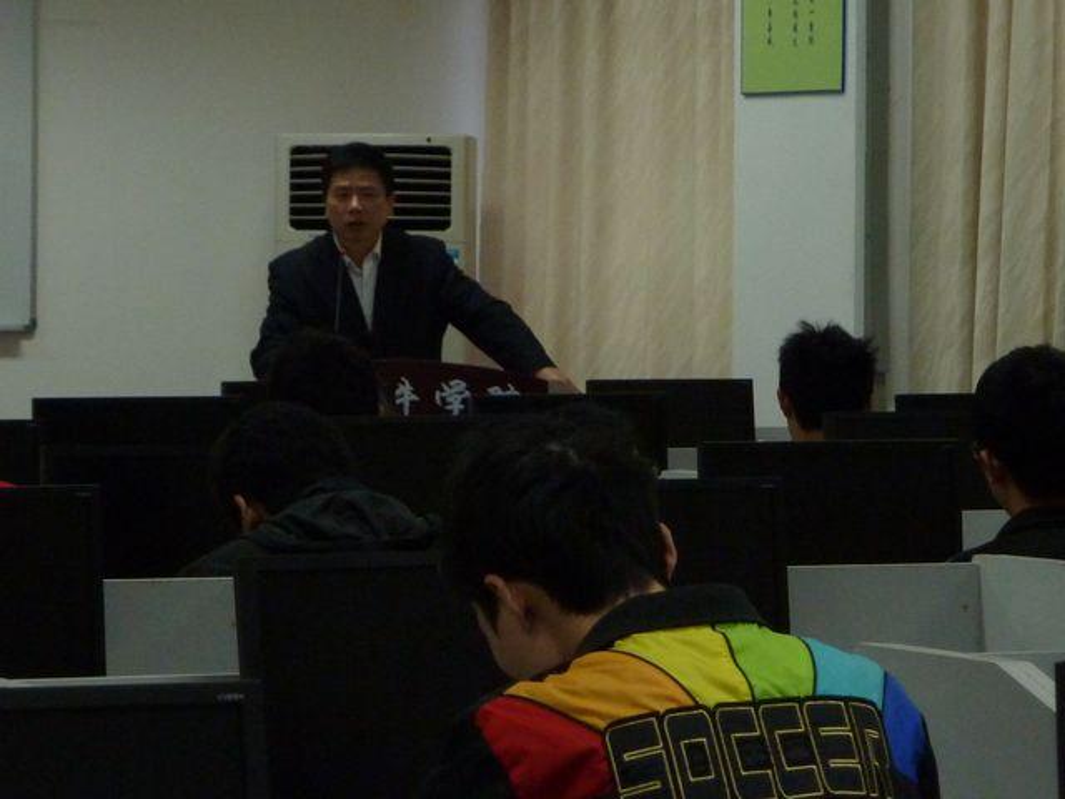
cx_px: 532
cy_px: 400
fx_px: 6092
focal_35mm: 198
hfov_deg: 10.0
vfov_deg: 7.5
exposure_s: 1/30
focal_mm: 22.5
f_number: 4.5
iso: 400
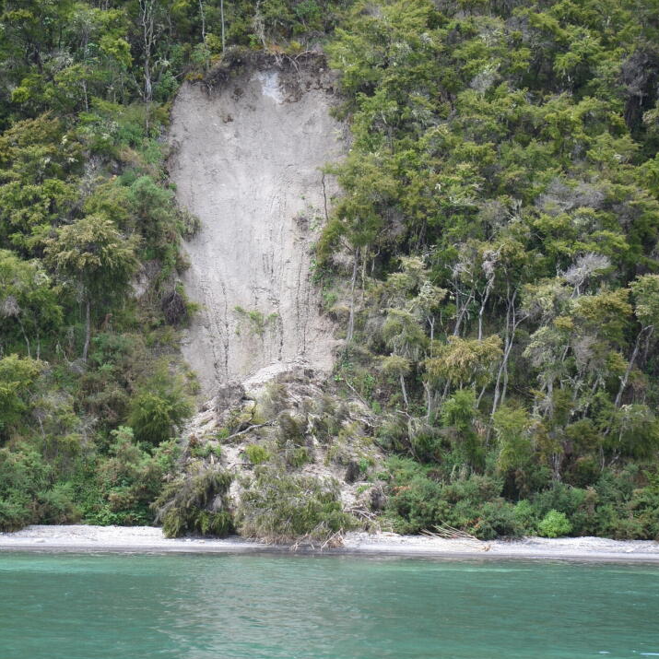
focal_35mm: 116
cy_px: 338
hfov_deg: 15.0
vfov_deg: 15.0
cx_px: 331
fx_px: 2498
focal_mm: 60
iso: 250
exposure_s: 1/500
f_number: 5.6
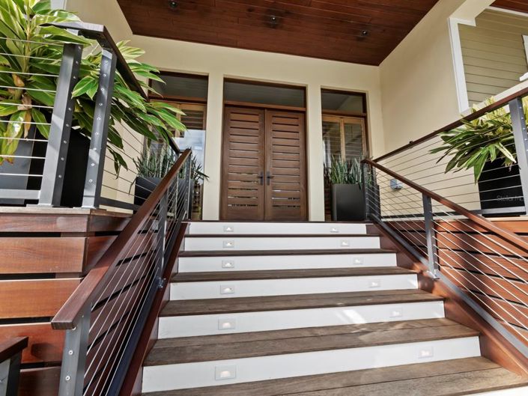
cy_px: 198
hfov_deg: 102.1
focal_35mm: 14
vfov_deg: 85.7
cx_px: 264
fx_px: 214
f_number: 11
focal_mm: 7
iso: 250
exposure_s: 1/25
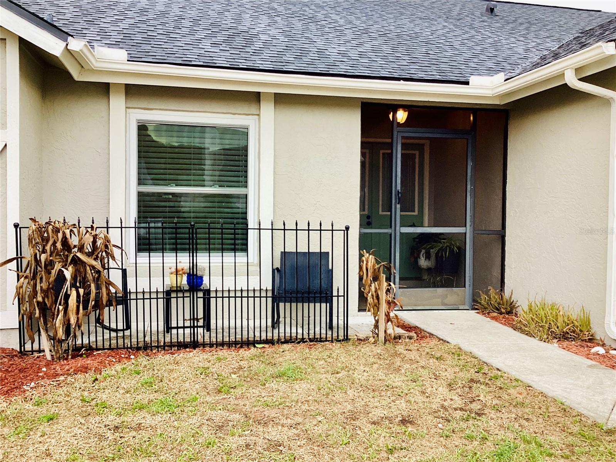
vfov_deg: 45.4
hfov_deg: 58.4
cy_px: 231
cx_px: 308
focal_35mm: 31
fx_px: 552
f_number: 2.4
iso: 100
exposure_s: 1/100
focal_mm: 3.3
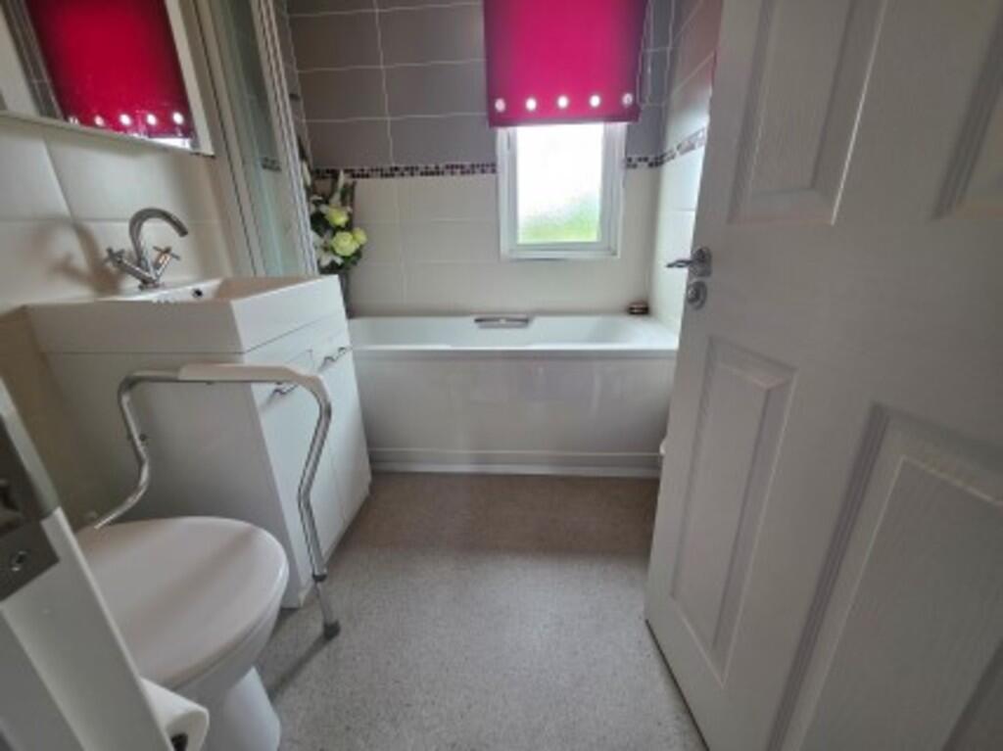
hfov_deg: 106.2
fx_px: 376
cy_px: 376
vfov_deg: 89.9
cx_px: 502
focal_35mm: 13
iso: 100
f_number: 1.9
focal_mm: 2.2
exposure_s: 1/100
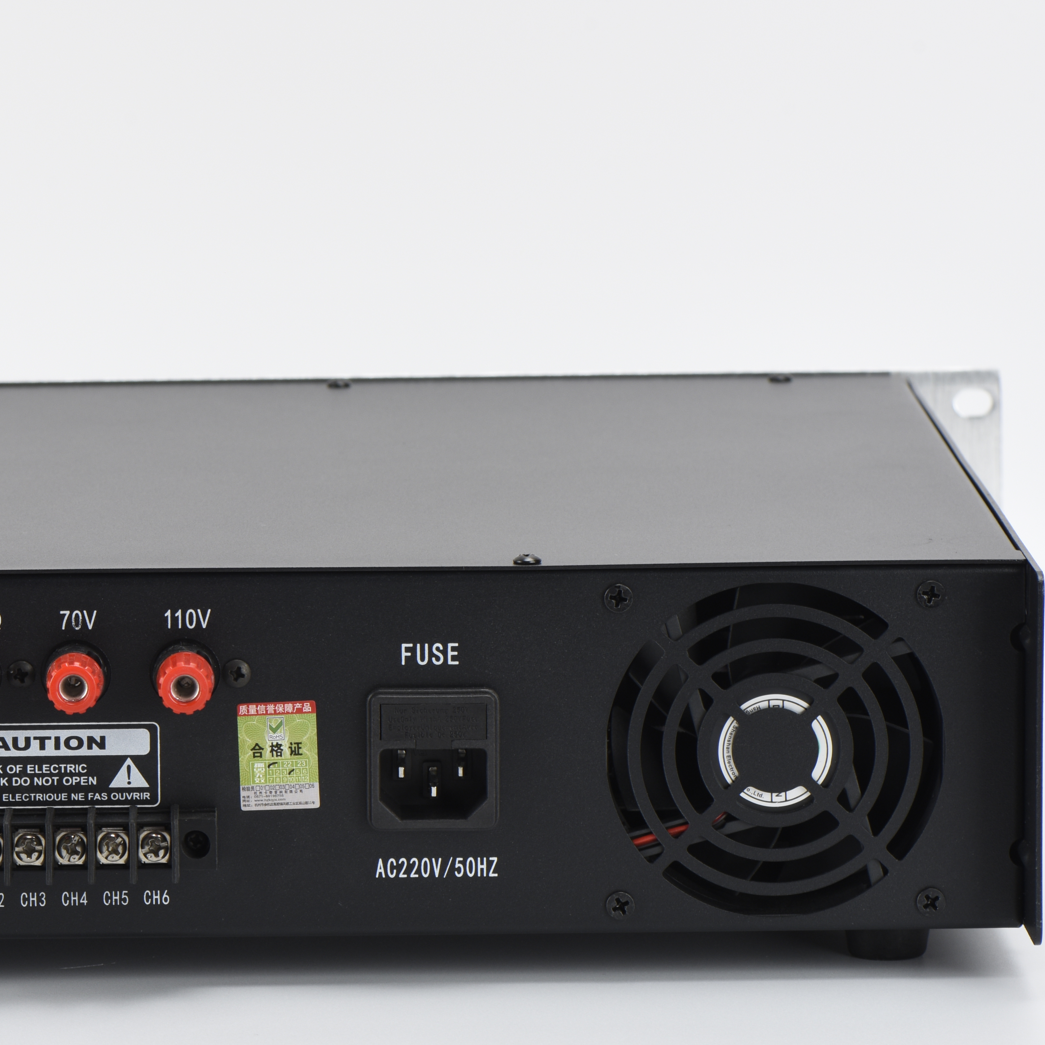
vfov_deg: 8.6
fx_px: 6967
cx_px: 84
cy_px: 507
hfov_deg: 8.5
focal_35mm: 204
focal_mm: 105
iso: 200
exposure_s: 1/125
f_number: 14
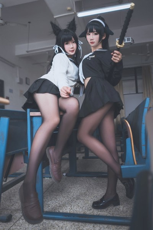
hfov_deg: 46.4
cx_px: 76
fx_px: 178
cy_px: 115
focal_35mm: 28
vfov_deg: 65.5
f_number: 2.2
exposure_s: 1/60
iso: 160
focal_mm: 28
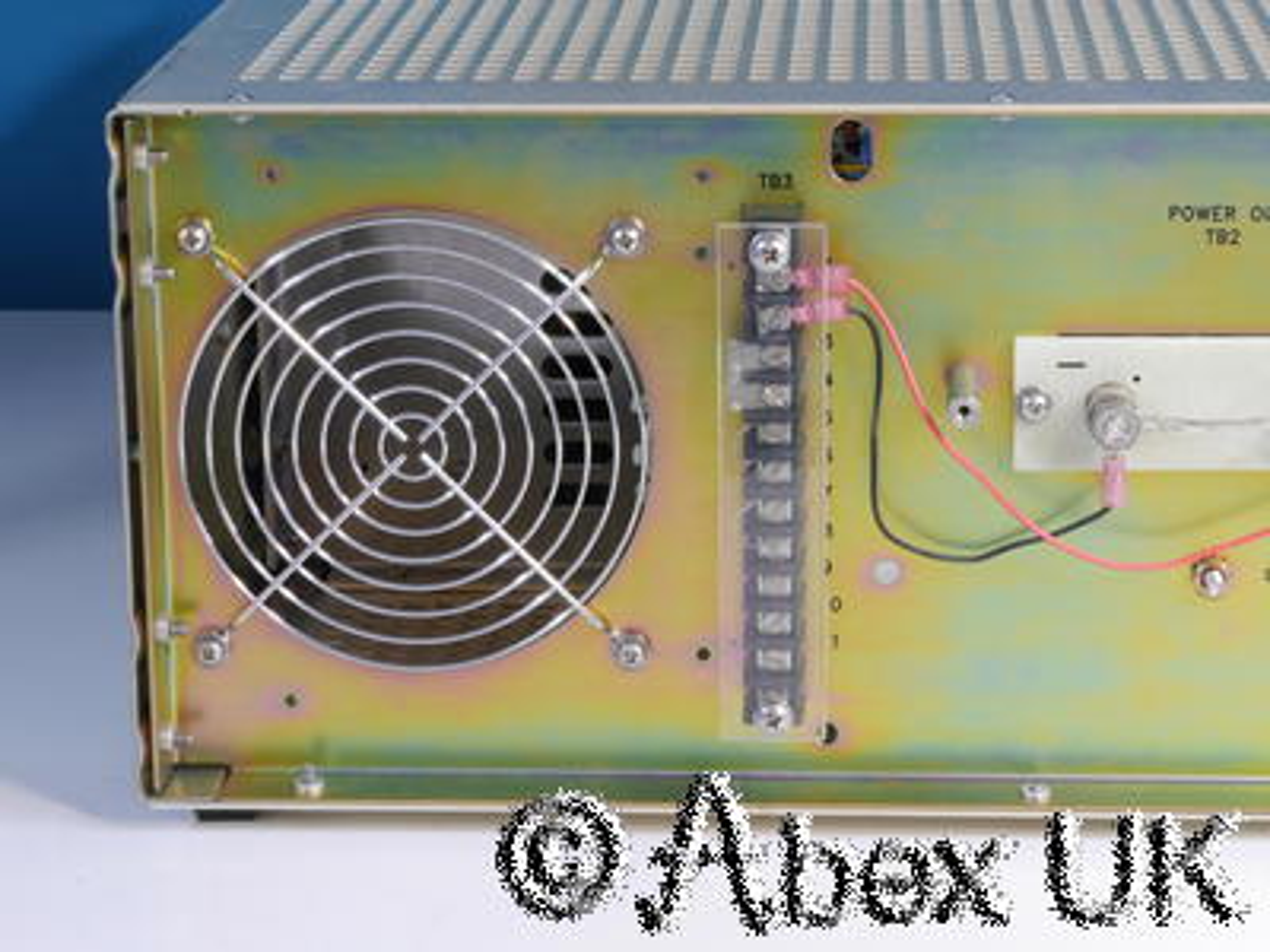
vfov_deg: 13.5
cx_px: 635
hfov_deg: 17.9
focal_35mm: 110
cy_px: 476
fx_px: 4036
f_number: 22
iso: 800
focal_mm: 55
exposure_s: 1/1.3
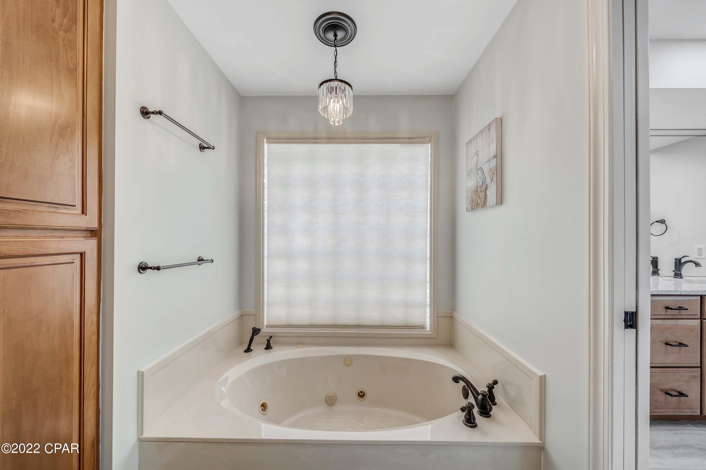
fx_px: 255
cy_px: 235
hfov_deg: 108.3
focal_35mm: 13
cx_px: 353
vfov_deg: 85.4
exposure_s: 1/20
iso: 100
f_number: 5.6
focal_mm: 13
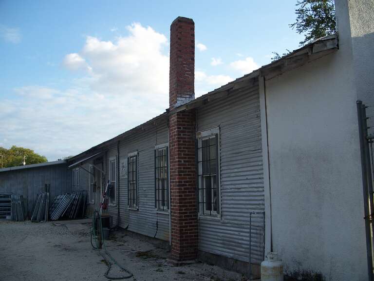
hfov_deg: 50.1
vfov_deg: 38.7
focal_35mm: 37
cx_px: 187
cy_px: 140
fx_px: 400
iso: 64
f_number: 2.8
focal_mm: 7.8
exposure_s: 1/400
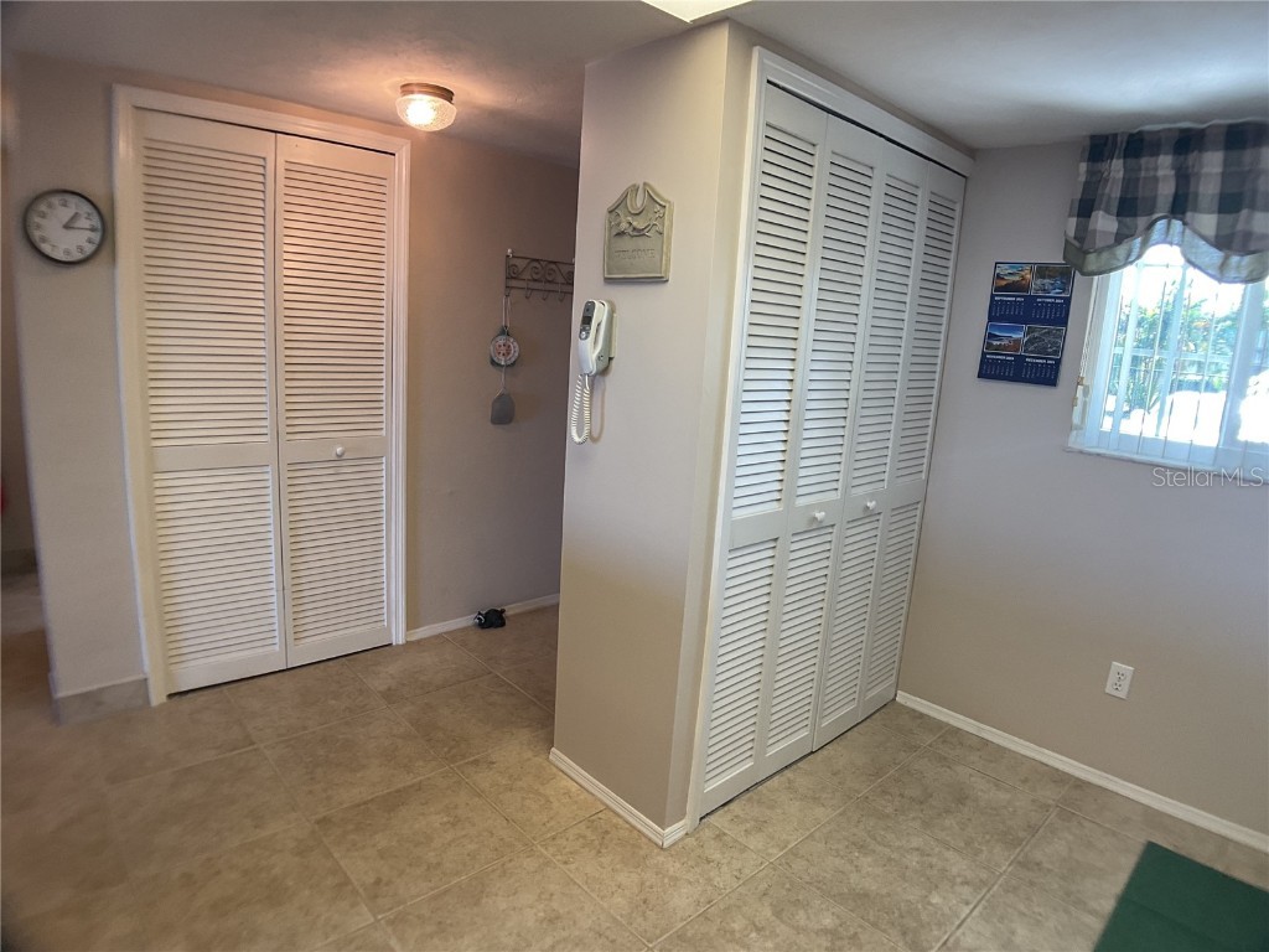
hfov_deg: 61.7
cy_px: 476
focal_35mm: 29
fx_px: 1063
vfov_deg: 48.2
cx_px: 634
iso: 50
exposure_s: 1/60
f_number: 1.8
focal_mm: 3
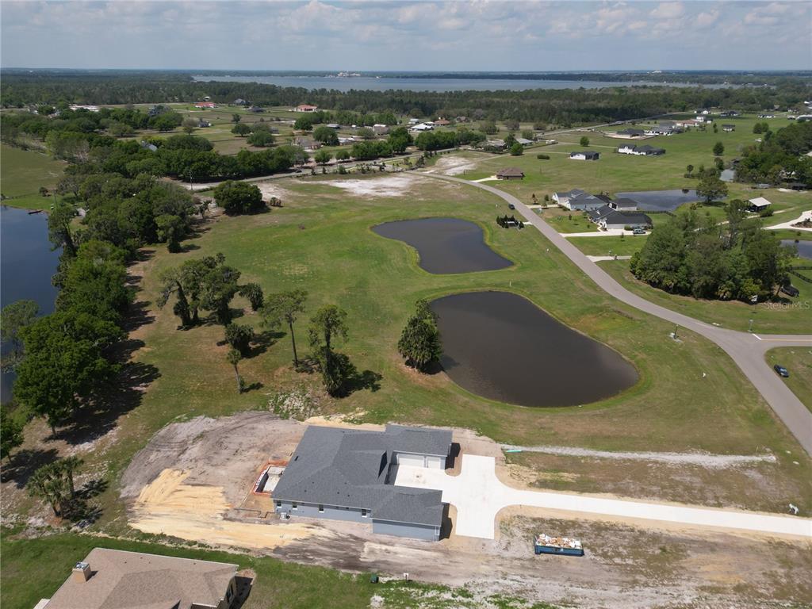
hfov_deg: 71.6
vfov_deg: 56.8
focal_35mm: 24
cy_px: 304
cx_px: 406
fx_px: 563
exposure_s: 1/100
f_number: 1.7
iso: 120
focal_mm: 6.72
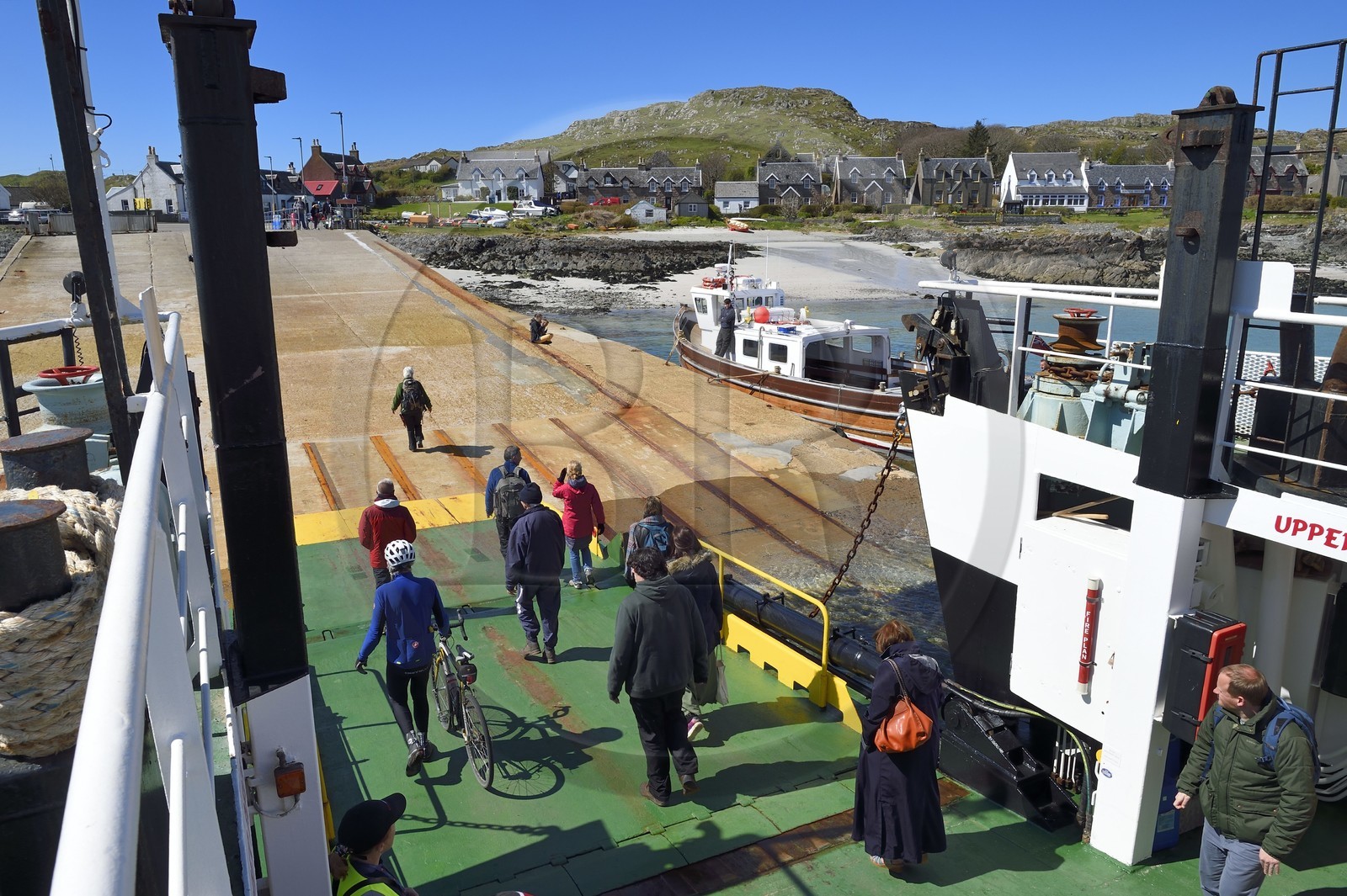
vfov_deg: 53.1
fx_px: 897
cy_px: 448
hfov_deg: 73.8
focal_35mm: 24
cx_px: 674
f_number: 14
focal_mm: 24
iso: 200
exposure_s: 1/250
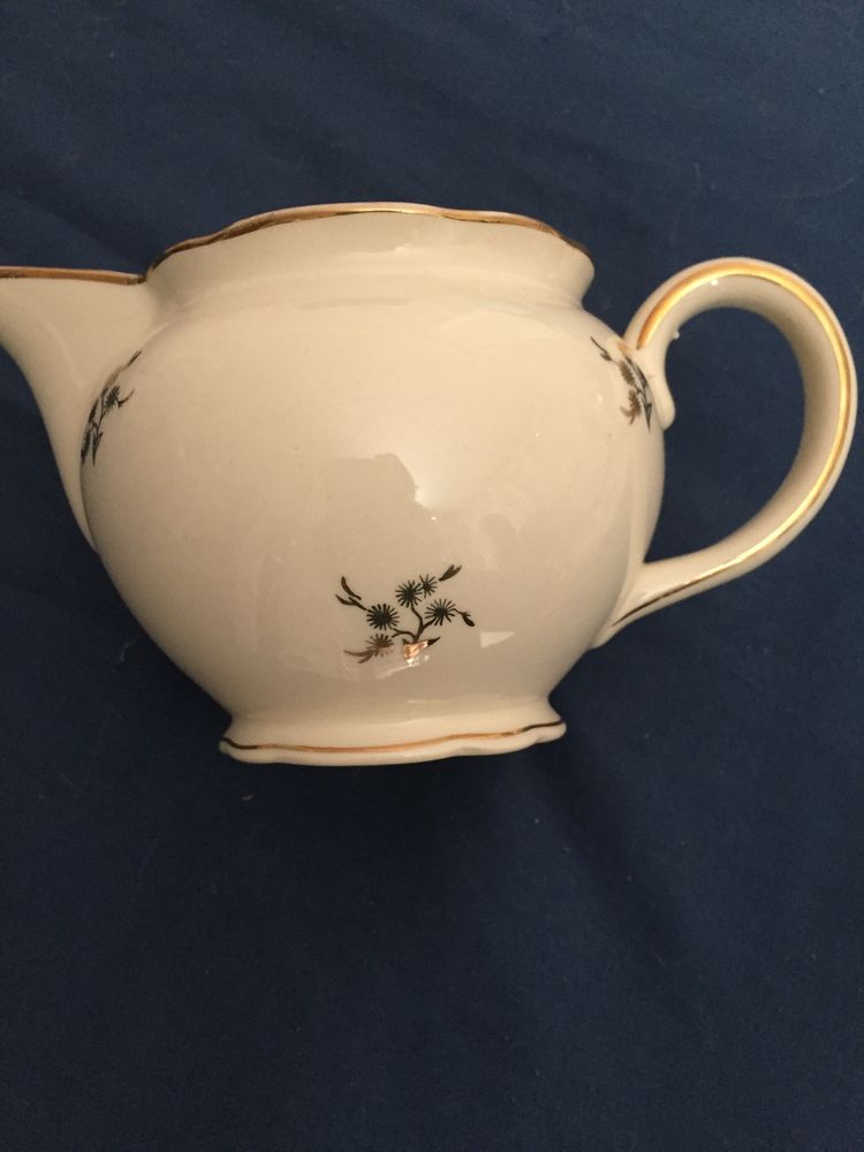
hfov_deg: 48.2
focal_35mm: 29
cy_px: 576
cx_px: 432
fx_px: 965
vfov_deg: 61.7
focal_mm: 4.15
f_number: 2.2
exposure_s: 1/20
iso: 250
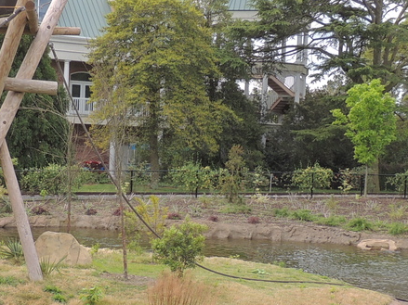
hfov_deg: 27.7
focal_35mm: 70
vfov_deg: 21.0
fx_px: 825
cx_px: 158
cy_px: 173
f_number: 3
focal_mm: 4.3
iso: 100
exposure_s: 1/640
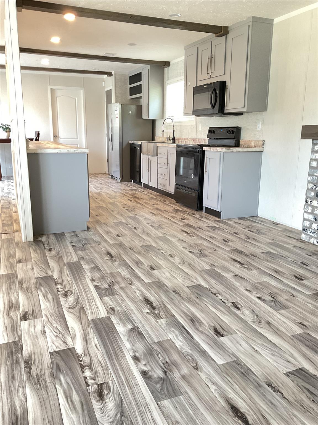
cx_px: 159
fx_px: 355
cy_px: 212
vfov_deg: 61.7
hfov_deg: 48.2
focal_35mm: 29
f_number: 1.8
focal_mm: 3
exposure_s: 1/40
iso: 200
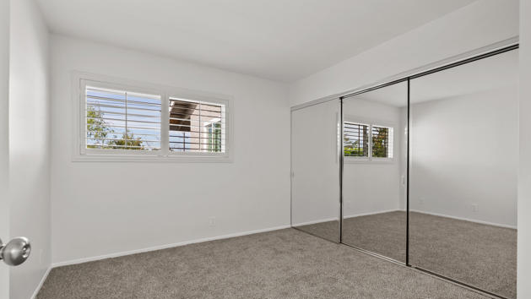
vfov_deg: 66.9
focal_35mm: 16
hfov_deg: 99.4
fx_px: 225
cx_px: 263
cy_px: 166
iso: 250
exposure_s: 1/2
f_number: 9
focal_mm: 15
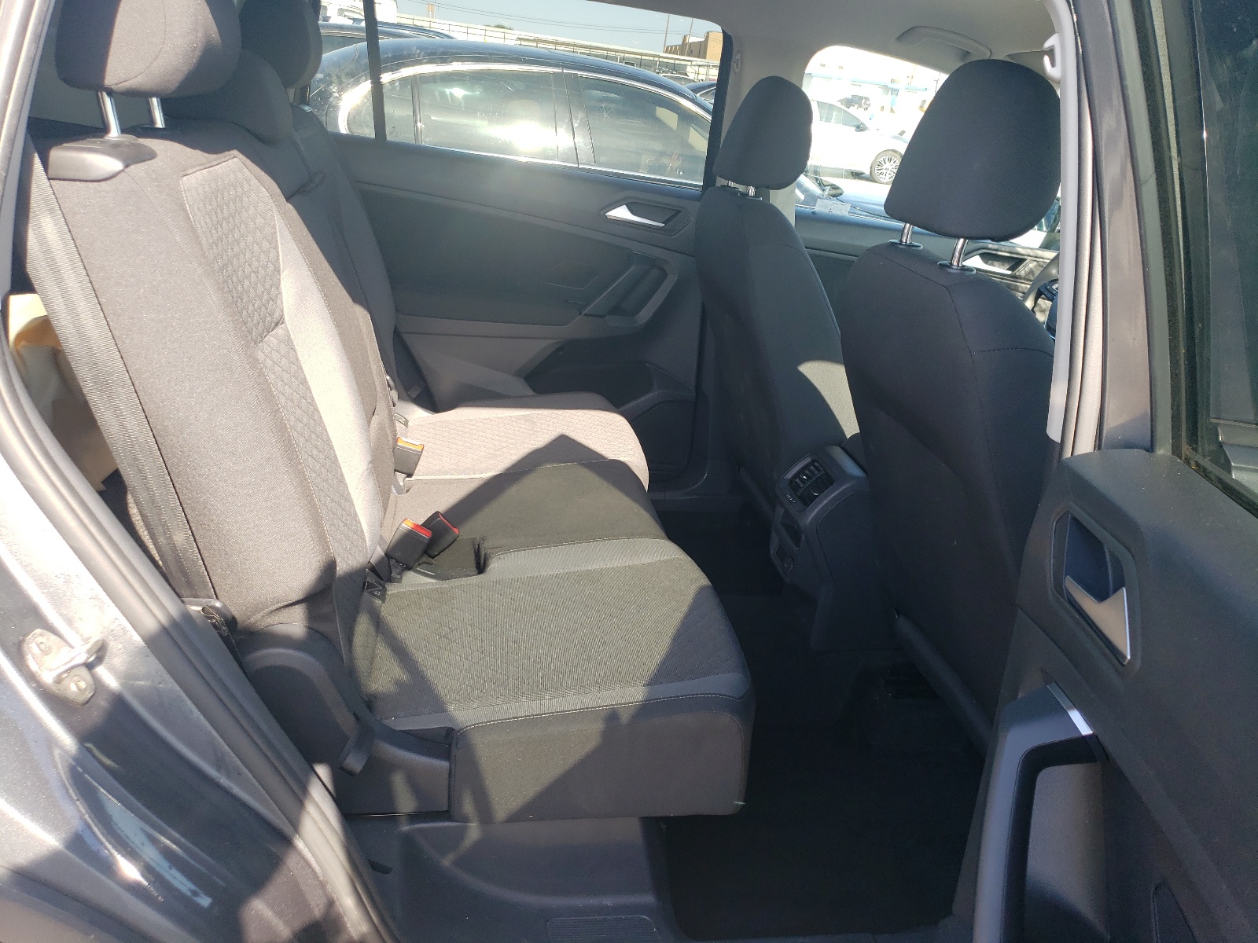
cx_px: 629
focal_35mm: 26
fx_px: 945
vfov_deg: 53.1
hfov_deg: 67.3
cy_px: 472
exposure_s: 1/345
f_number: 1.5
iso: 50
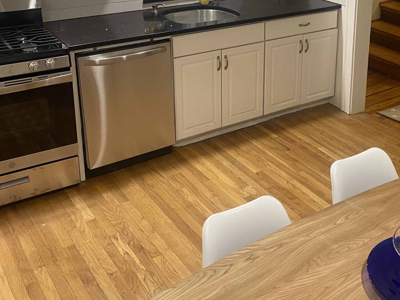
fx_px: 532
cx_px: 277
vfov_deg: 30.6
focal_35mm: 46
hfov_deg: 40.6
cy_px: 54
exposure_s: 1/60
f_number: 1.8
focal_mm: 4.25
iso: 160
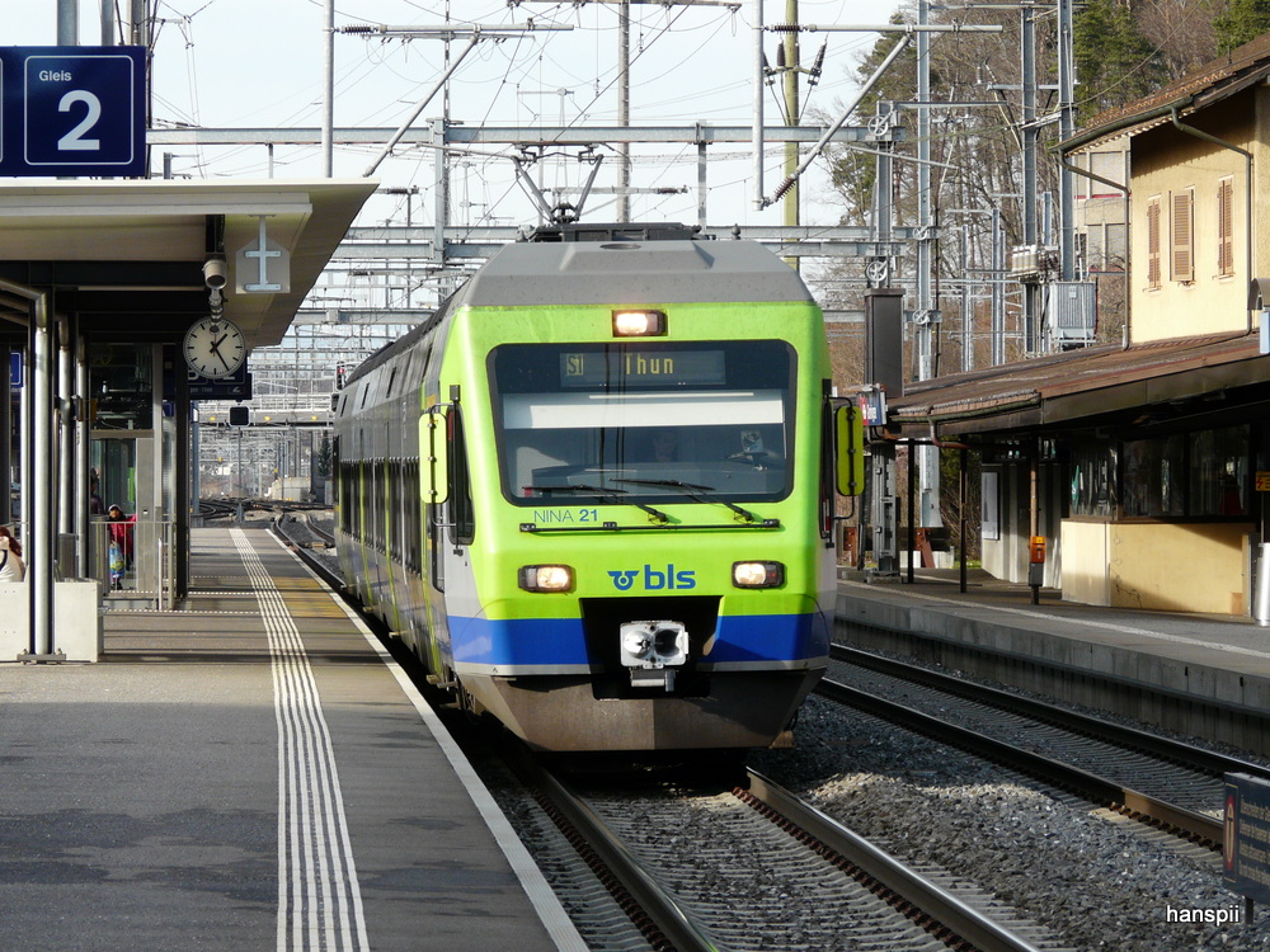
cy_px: 476
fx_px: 7264
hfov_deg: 10.0
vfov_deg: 7.5
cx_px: 635
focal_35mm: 198
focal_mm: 32.5
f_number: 4.5
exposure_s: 1/250
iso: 100
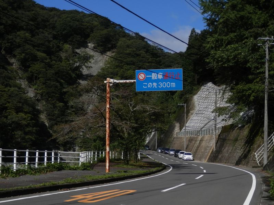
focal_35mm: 60
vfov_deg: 24.4
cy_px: 102
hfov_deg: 32.2
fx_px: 475
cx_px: 137
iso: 80
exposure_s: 1/160
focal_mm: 10.8
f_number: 12
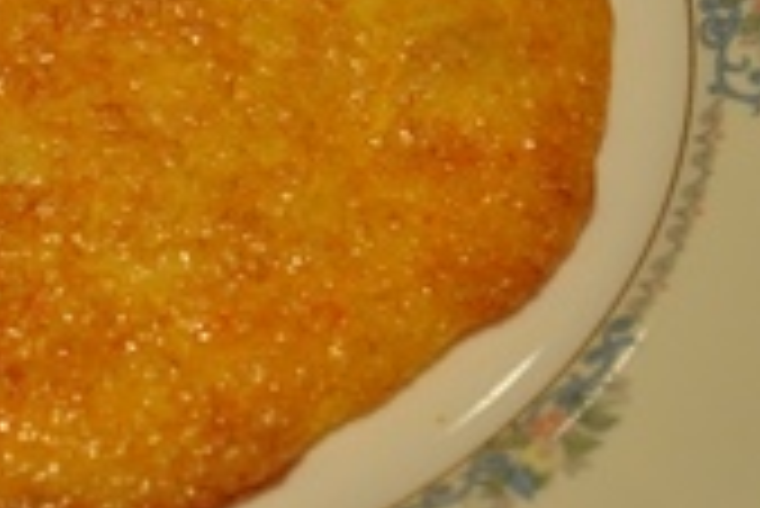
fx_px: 2683
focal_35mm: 127
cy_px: 45
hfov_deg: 15.8
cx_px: 0
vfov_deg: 10.8
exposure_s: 1/60
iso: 1250
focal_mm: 32
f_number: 4.8
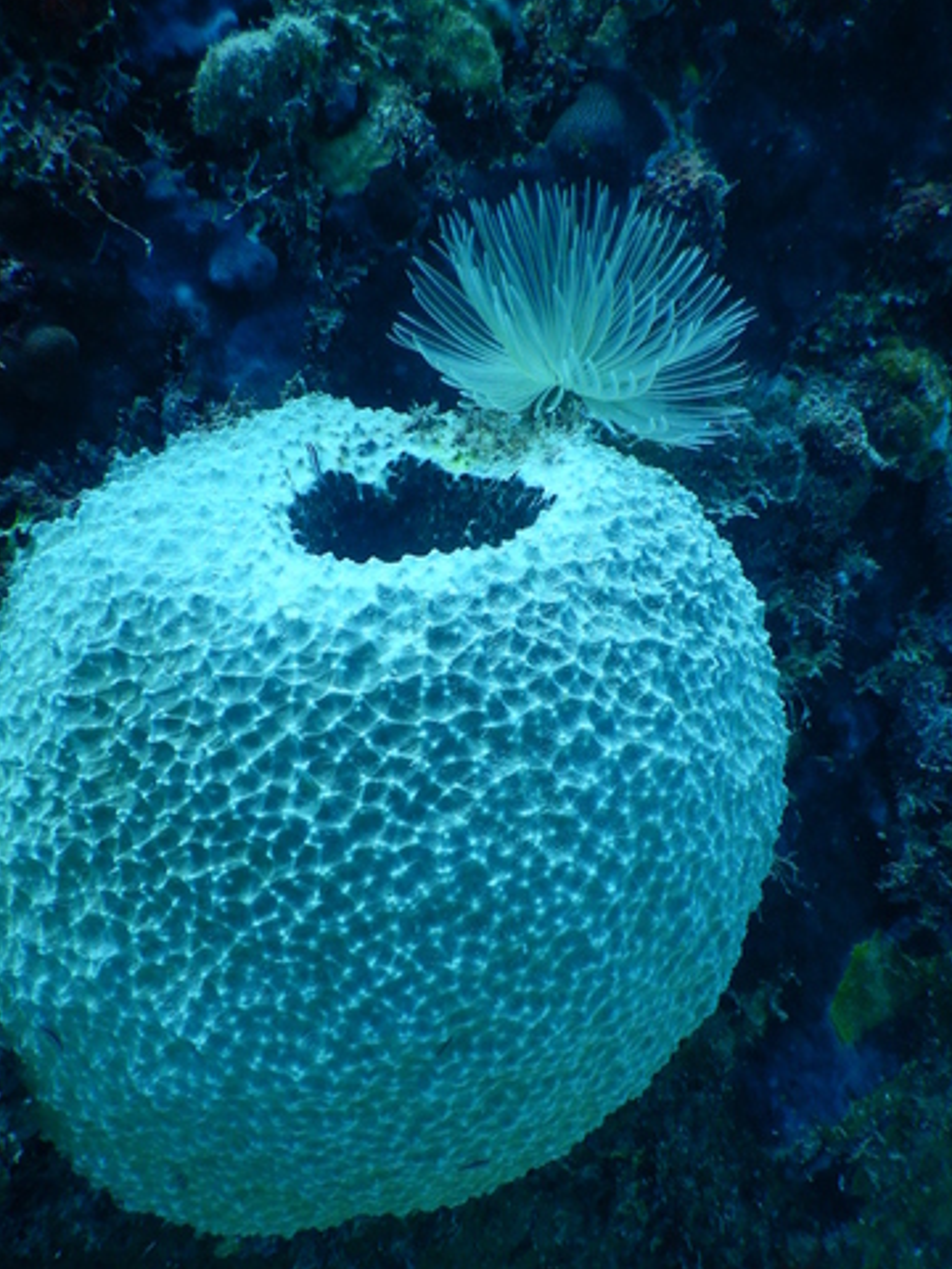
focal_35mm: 35
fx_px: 1283
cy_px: 746
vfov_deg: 52.4
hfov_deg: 40.7
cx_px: 456
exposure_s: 1/125
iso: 125
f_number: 2.8
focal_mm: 4.3
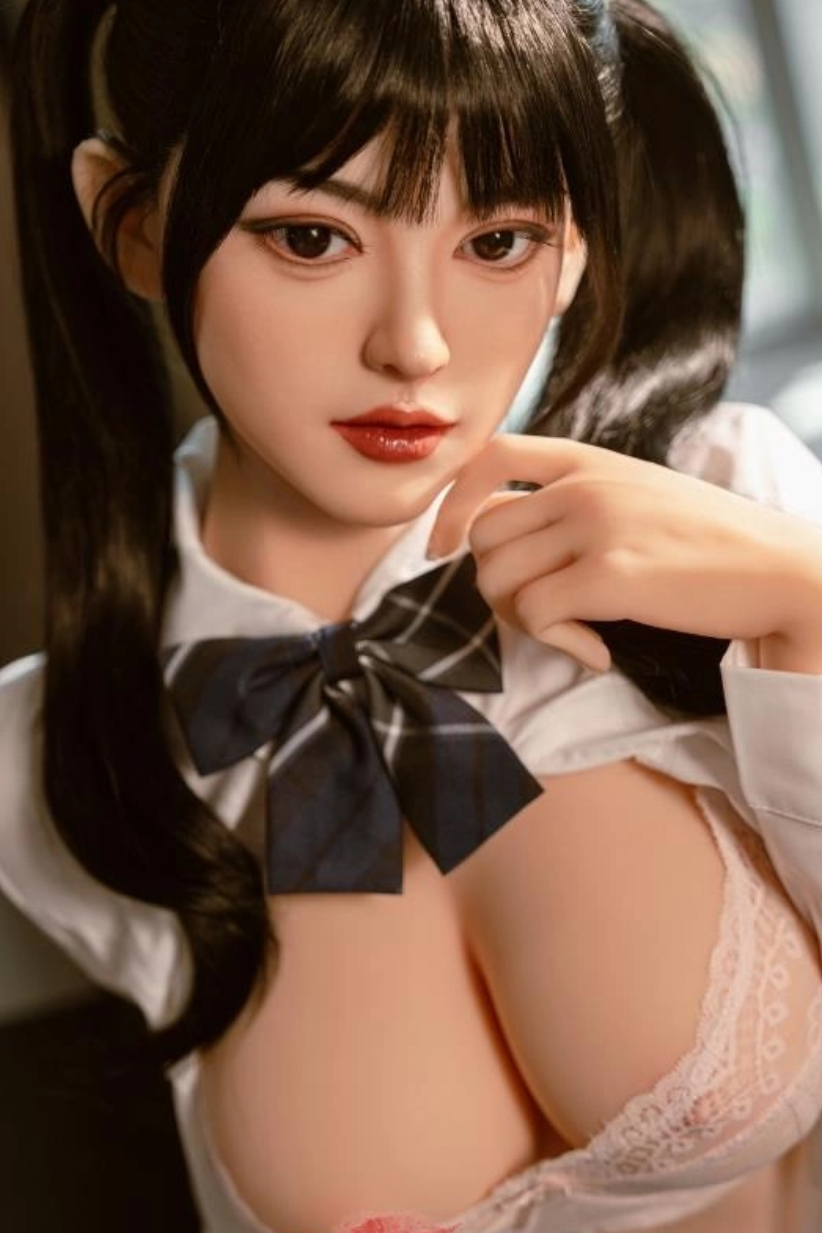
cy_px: 621
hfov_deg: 19.5
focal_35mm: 70
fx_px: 2396
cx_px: 421
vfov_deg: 28.8
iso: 100
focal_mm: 61
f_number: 2.8
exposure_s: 1/125
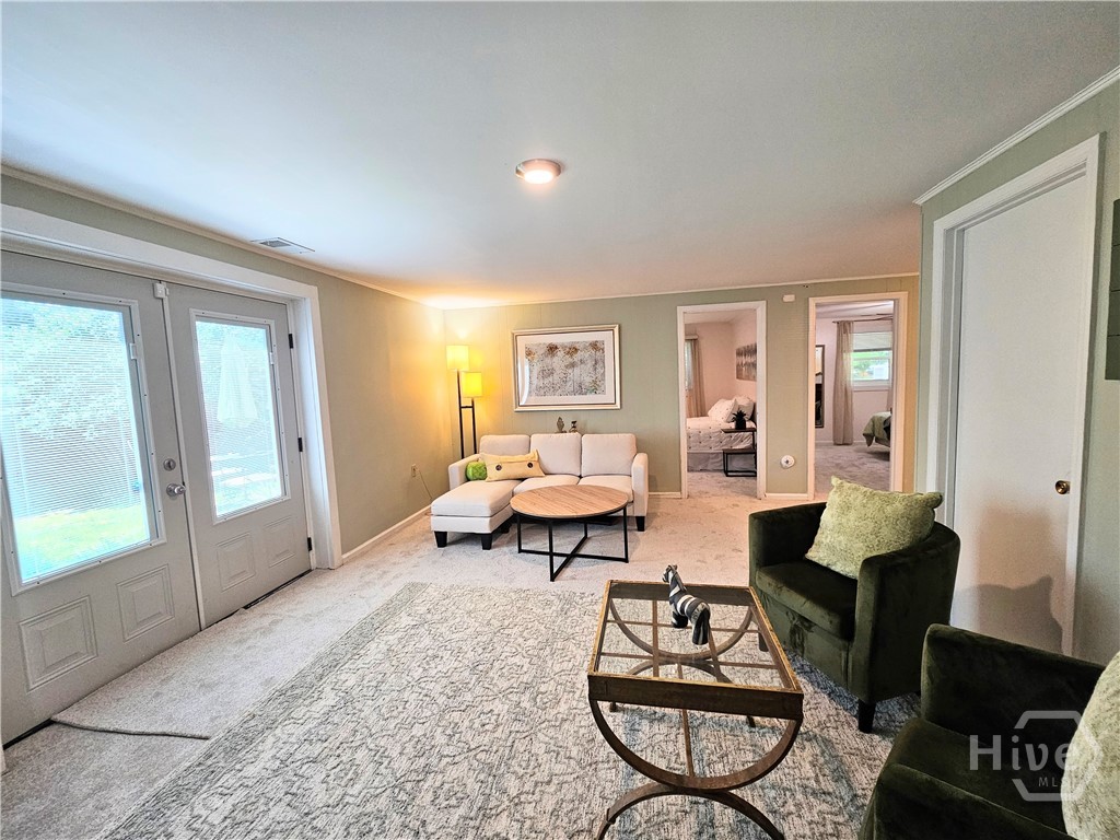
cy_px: 420
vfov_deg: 89.9
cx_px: 560
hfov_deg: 106.2
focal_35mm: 13
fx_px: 421
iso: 100
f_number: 2.2
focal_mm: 2.2
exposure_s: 1/60
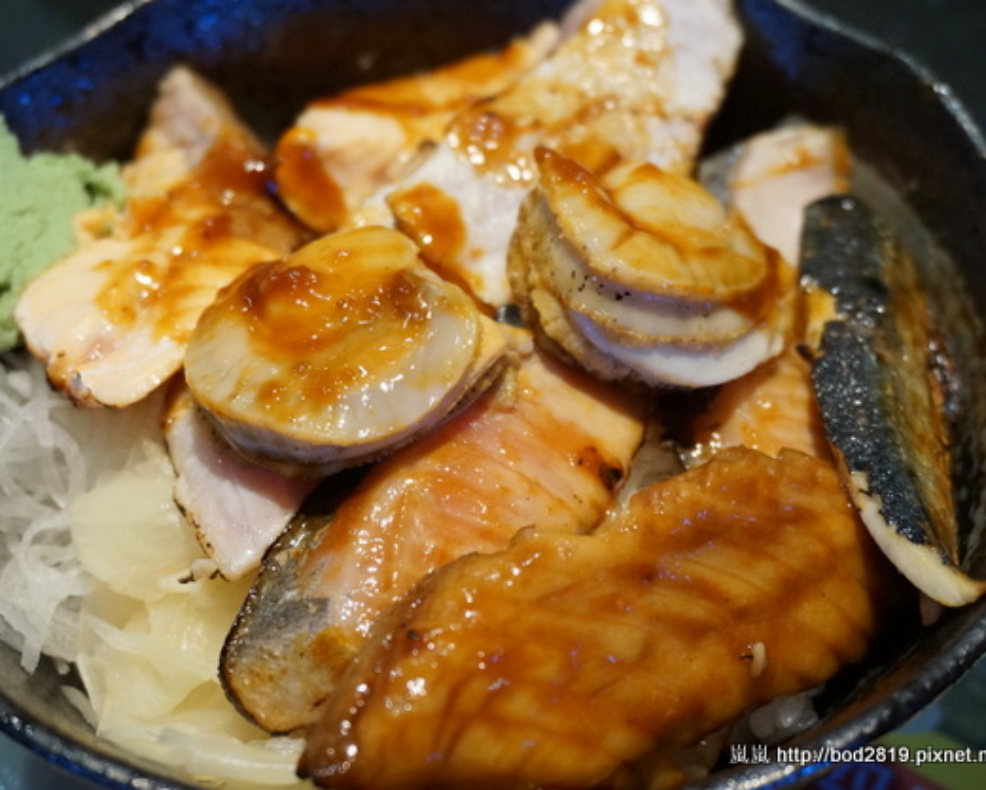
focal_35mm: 54
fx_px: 1564
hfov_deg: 35.0
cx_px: 479
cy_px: 389
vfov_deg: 28.3
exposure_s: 1/60
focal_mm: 31
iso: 1250
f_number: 5
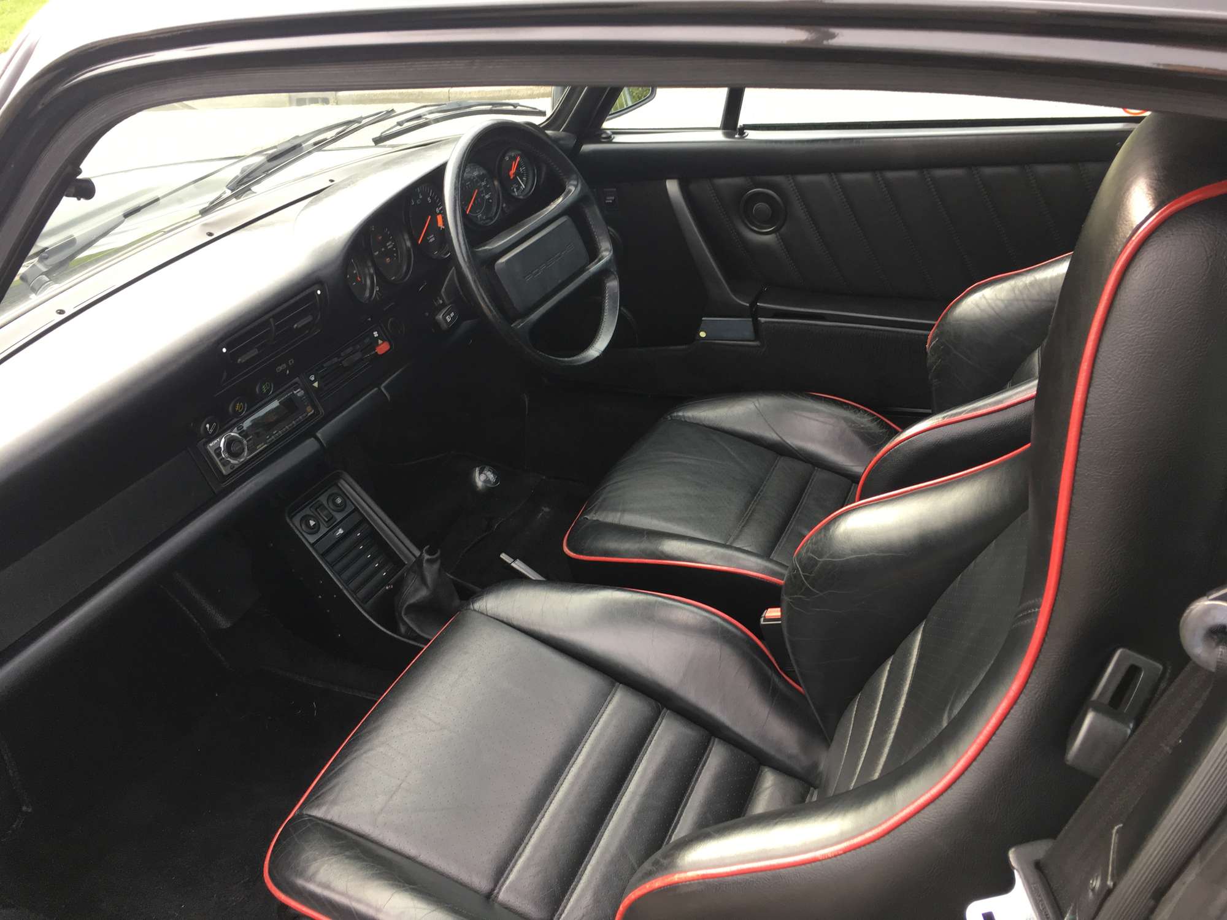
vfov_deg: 48.2
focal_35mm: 29
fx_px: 1028
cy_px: 460
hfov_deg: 61.7
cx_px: 614
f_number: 2.2
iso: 32
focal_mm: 4.15
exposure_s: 1/100
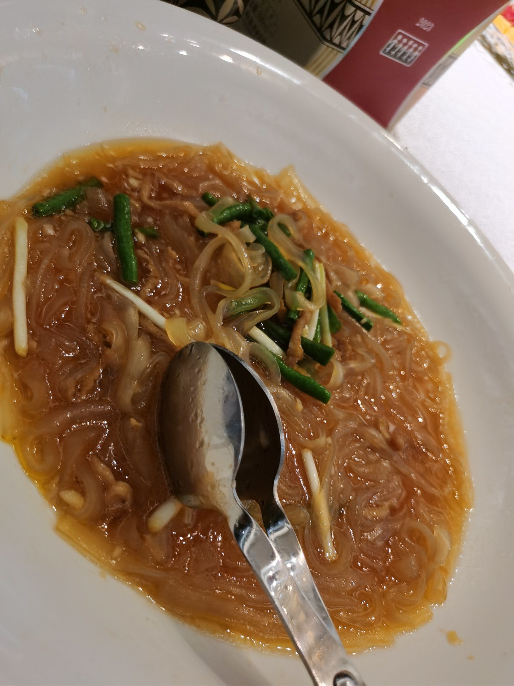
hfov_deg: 51.4
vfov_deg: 65.3
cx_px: 257
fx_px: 535
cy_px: 343
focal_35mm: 27
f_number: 1.8
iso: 160
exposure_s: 1/50
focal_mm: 5.58
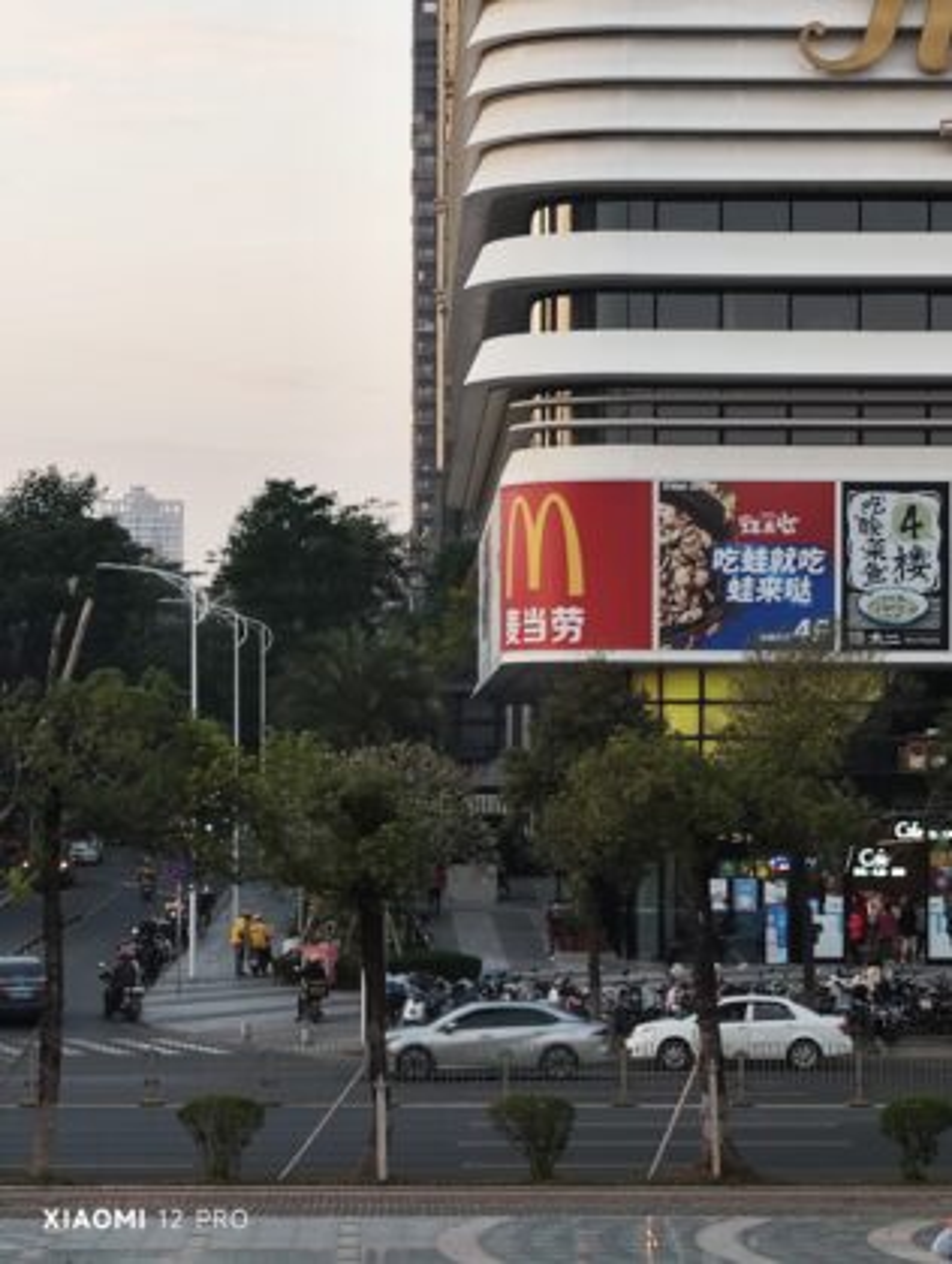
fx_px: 1757
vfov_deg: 39.6
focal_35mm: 48
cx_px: 476
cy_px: 632
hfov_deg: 30.3
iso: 61
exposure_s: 1/100
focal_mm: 7.1
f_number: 1.9
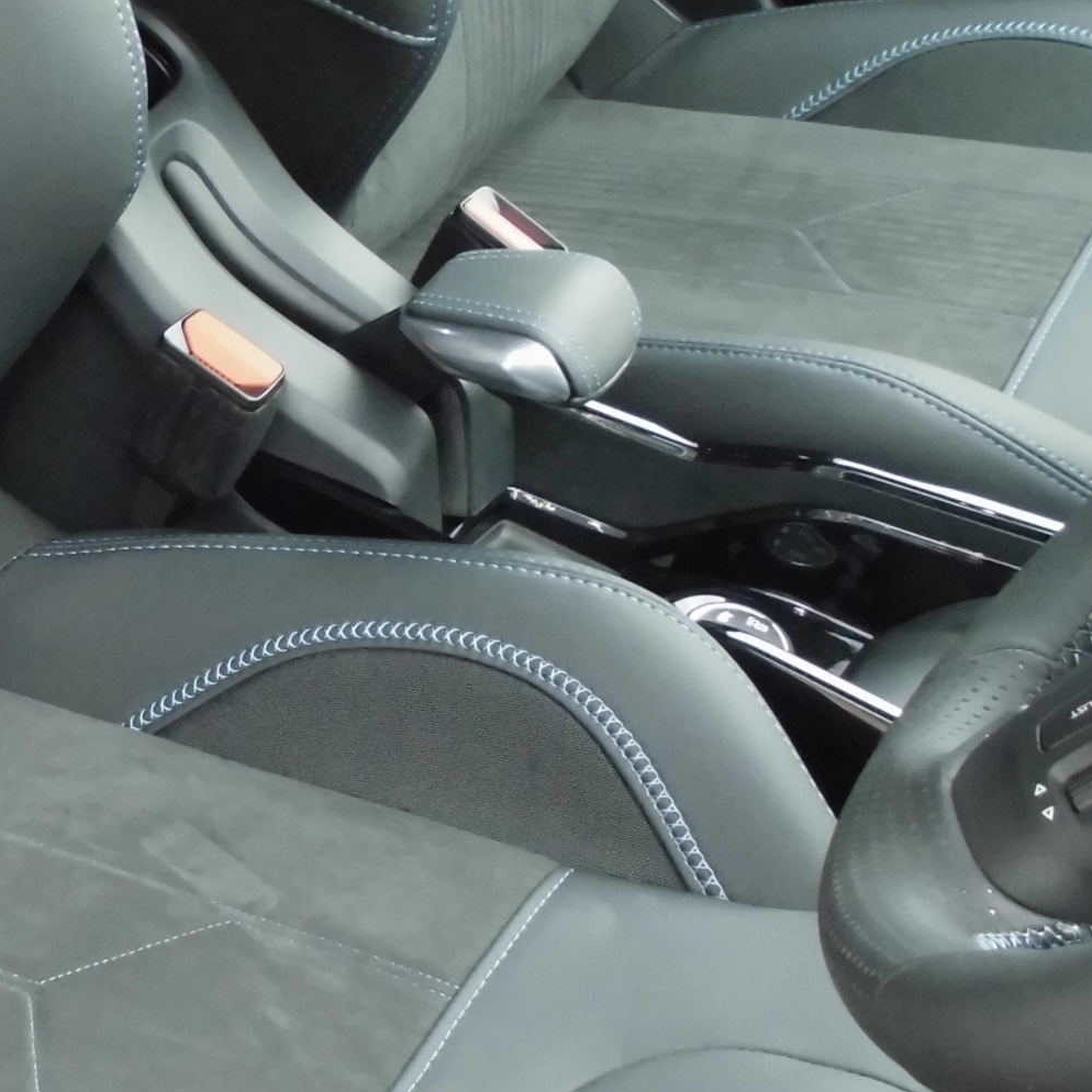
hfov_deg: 23.6
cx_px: -247
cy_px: 368
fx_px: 2356
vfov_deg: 26.0
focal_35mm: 66
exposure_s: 1/15
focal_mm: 5.3
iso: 400
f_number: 3.7
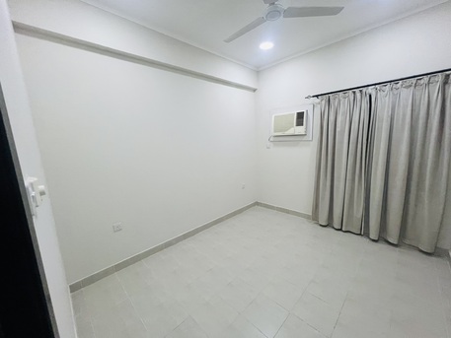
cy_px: 169
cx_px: 226
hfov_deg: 106.2
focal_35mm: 13
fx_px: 169
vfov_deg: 89.9
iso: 250
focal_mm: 1.57
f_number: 1.8
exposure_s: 1/77
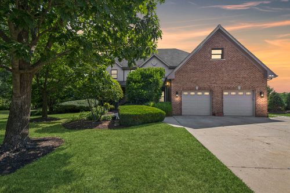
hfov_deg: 96.8
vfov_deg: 73.7
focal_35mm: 16
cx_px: 145
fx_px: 129
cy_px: 96
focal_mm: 16
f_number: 9.5
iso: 200
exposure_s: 1/125
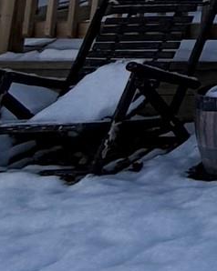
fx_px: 755
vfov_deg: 16.6
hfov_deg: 8.8
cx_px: 815
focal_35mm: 94
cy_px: -234
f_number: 2.2
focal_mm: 2.22
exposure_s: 1/1368
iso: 25
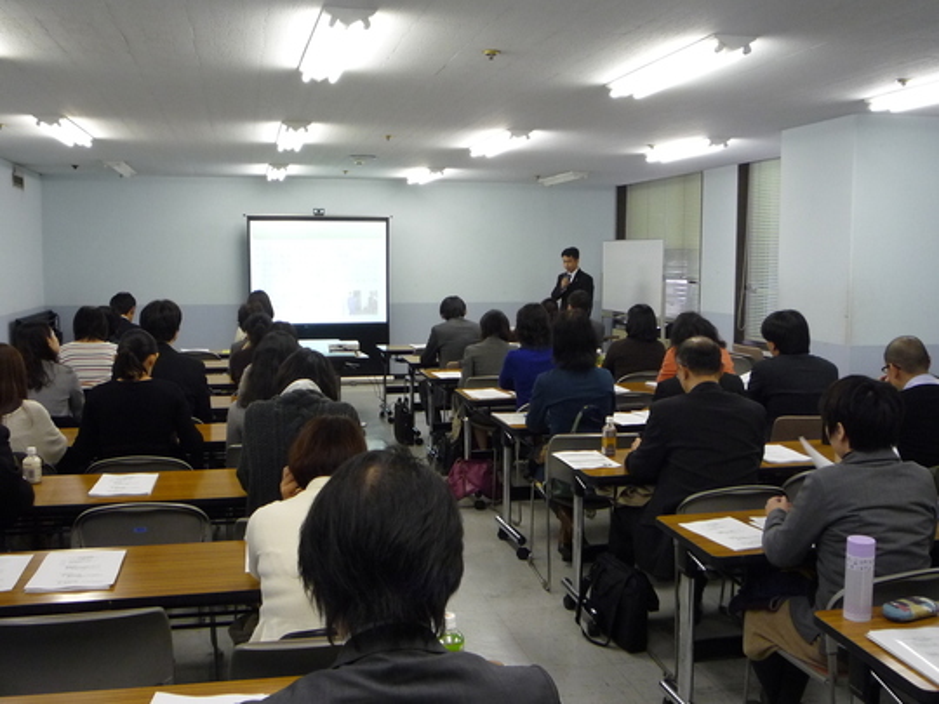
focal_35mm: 35
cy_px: 352
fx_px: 949
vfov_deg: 40.7
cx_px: 470
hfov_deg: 52.6
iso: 250
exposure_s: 1/30
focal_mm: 5.2
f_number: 3.3
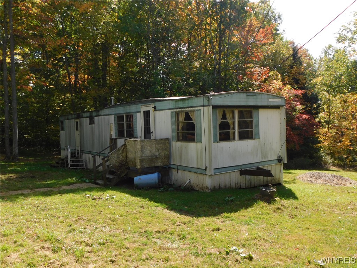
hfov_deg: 60.0
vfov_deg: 46.8
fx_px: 309
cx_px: 178
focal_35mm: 30
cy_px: 134
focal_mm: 5.3
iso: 125
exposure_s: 1/500
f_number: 3.2
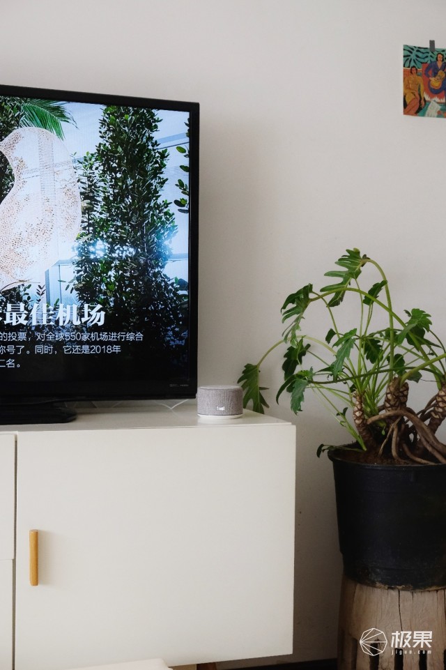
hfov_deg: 27.5
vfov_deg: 40.4
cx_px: 223
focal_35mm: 49
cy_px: 335
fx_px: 911
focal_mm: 32.9
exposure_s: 1/220
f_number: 5
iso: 2500
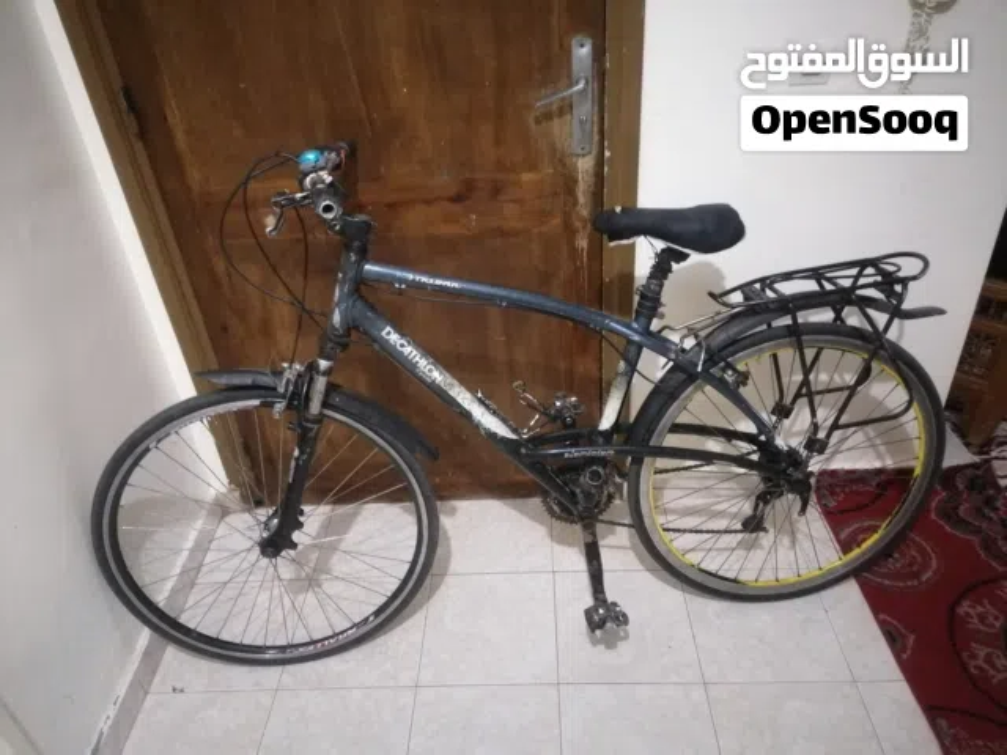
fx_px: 785
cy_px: 378
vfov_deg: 51.4
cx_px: 504
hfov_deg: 65.3
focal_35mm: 27
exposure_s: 1/20
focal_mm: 5.3
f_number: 1.8
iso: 2500
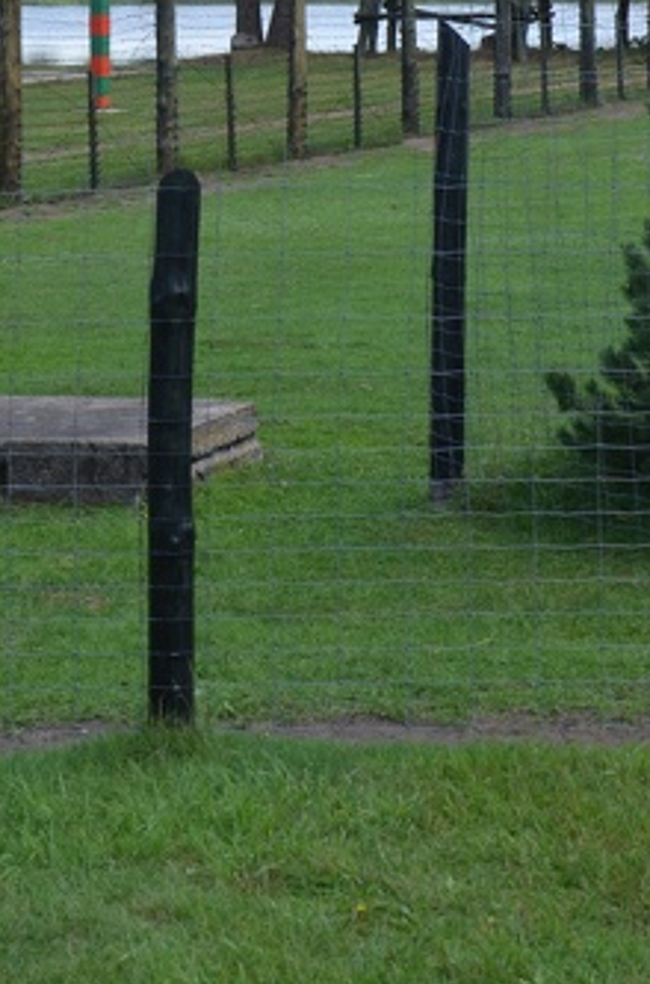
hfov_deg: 11.4
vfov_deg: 16.9
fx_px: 3247
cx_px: 98
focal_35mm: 119
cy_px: -6
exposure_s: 1/250
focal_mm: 35
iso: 180
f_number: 8
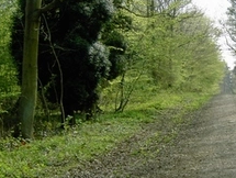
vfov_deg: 18.9
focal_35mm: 78
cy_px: 99
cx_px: 236
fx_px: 533
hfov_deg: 23.9
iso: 100
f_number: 5.6
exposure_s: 1/125
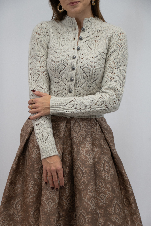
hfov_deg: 13.0
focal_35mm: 105
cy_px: 113
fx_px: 660
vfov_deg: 19.5
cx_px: 76
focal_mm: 70
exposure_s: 1/125
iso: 900
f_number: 5.3
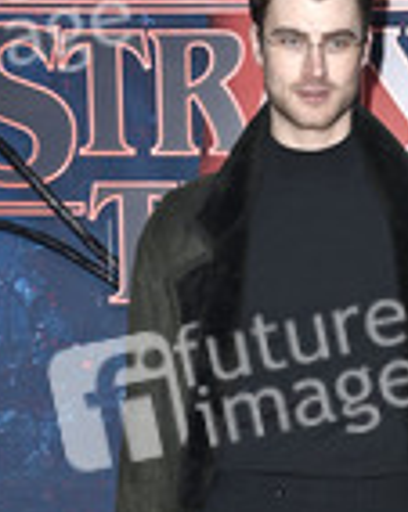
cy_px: 566
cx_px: 339
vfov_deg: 11.6
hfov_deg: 9.4
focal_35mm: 164
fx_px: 2483
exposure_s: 1/200
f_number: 5.6
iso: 500
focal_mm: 62
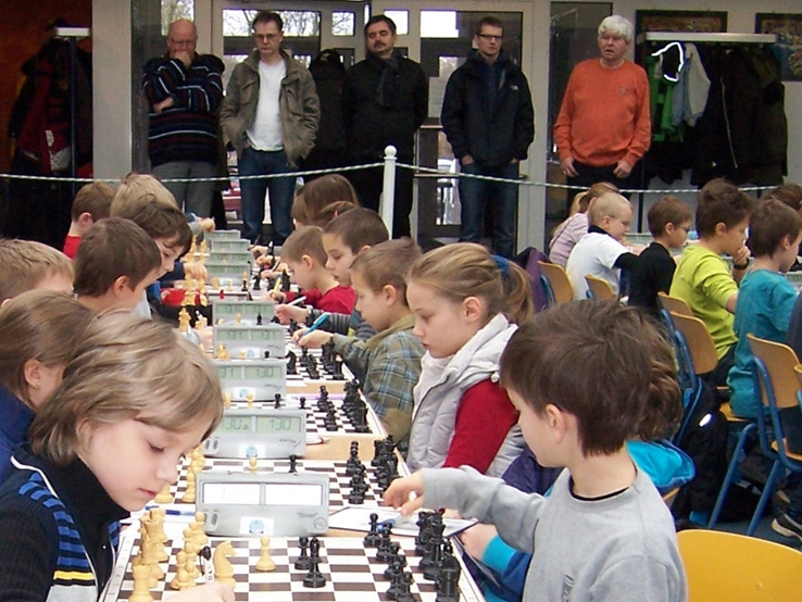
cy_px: 548
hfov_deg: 24.8
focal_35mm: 78
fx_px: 1808
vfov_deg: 18.6
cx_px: 209
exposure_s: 1/60
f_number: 3
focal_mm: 6
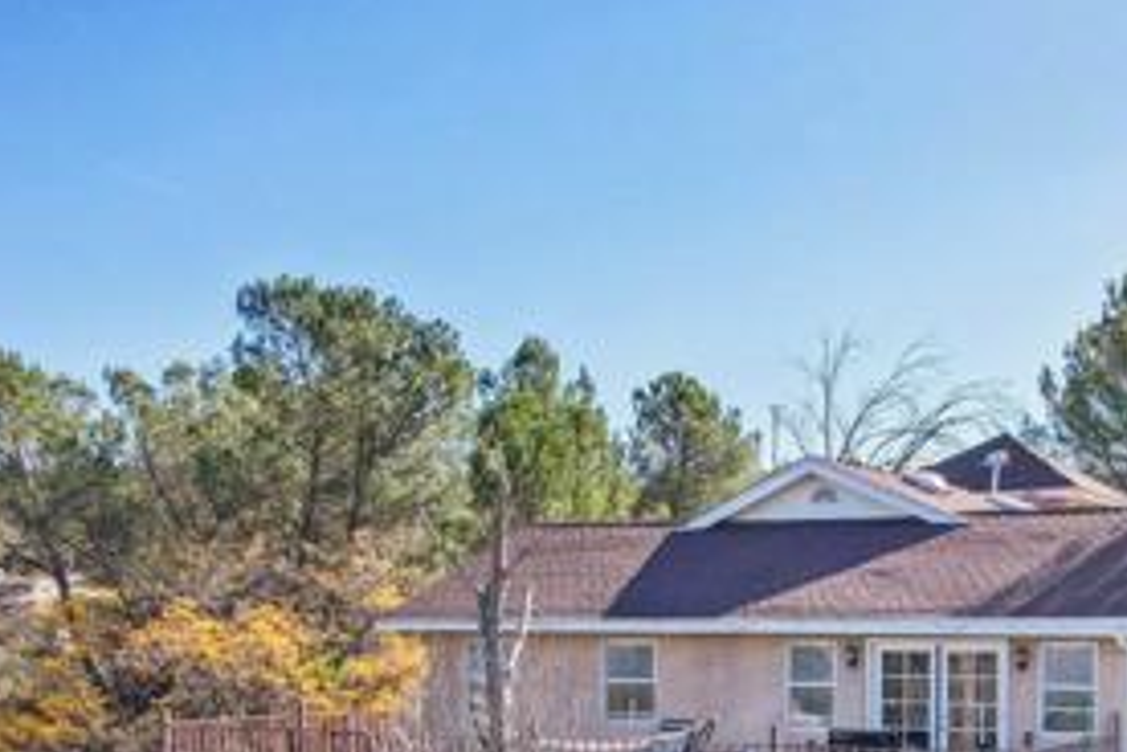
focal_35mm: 51
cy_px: 721
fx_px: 1596
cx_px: 804
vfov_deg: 25.4
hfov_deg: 38.2
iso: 100
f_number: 2.8
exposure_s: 1/1250
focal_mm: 8.4
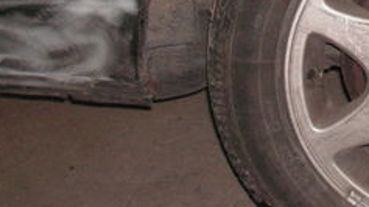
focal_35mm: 112
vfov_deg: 10.5
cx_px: 462
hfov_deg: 18.0
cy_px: -82
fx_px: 1095
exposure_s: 1/45
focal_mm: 6.3
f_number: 3.3
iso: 160
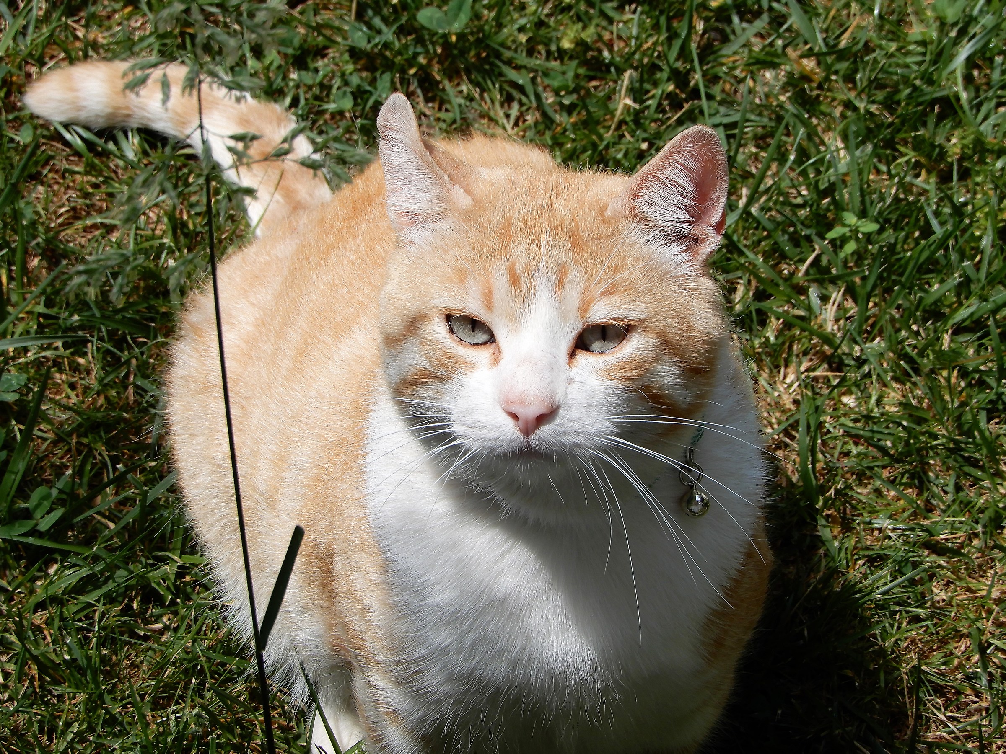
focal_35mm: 165
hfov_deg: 12.0
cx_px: 503
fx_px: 4795
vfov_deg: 9.0
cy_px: 377
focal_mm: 29.4
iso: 80
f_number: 5.6
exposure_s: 1/250
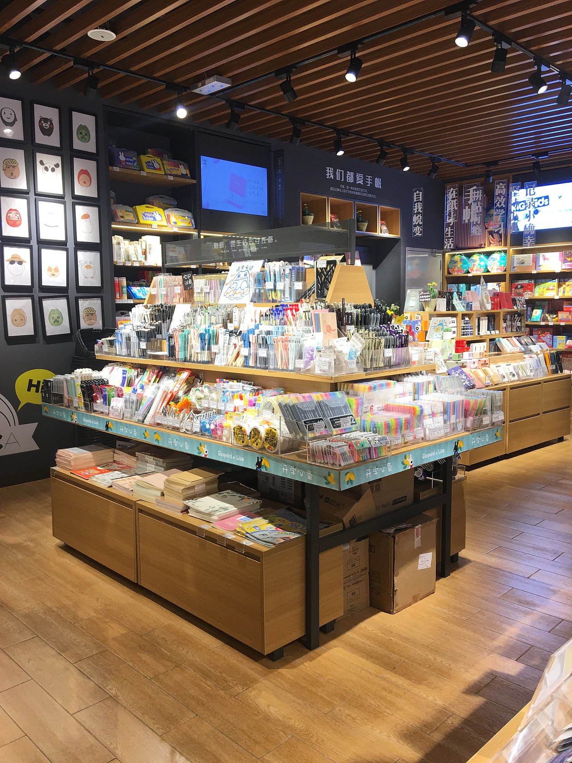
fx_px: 639
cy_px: 382
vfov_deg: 61.7
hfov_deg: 48.2
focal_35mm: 29
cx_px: 286
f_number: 2.2
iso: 25
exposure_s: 1/33
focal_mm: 4.15
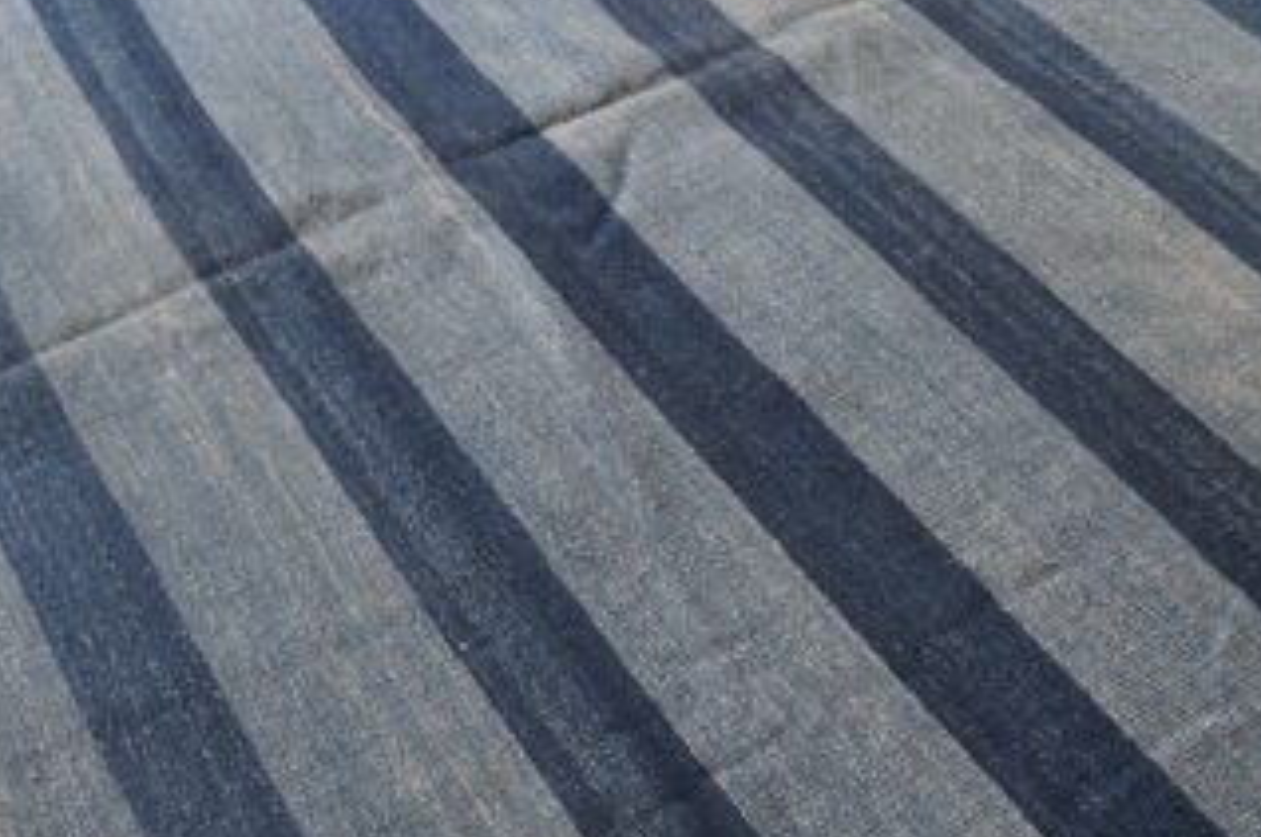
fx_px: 1784
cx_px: 900
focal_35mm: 51
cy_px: 379
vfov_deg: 26.4
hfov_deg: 38.2
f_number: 4
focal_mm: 18
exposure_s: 1/60
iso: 500
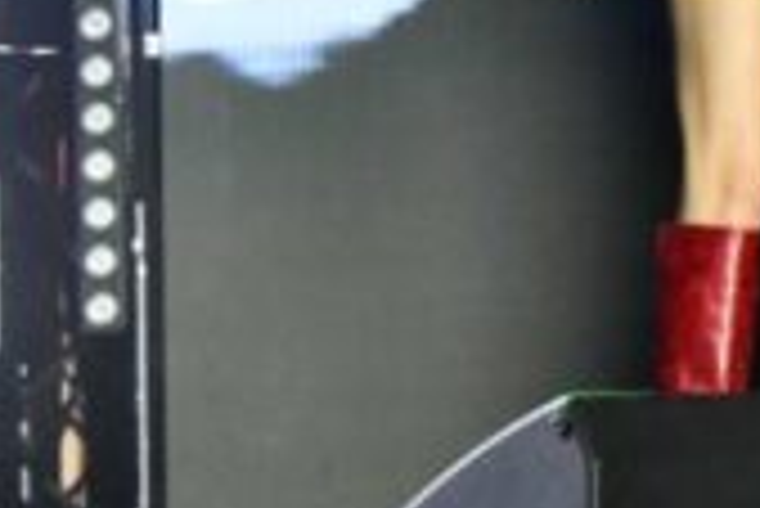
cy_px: -418
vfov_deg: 2.5
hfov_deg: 3.7
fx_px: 11790
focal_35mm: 558
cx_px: 994
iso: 5000
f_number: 10
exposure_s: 1/160
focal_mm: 105
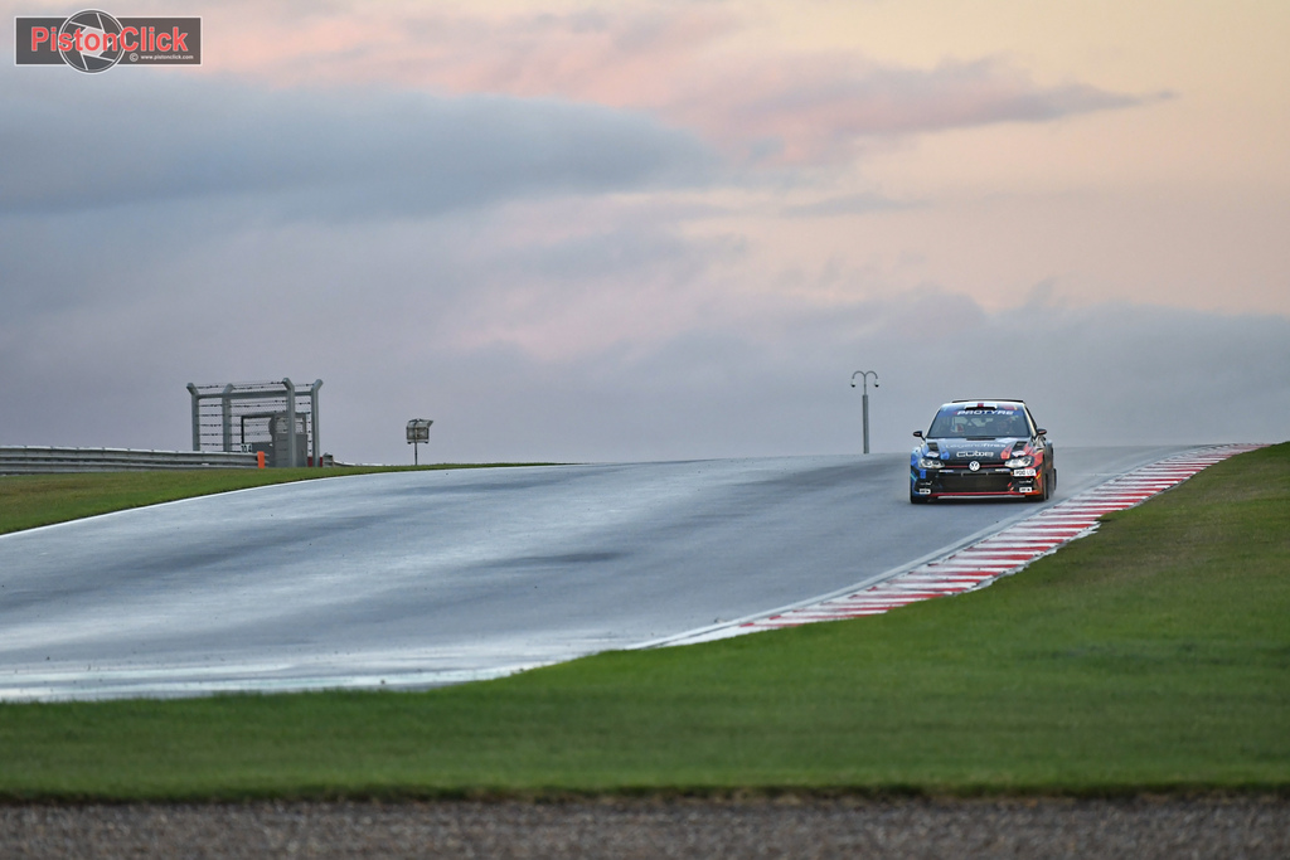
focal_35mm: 300
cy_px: 430
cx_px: 645
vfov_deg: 4.6
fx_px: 10751
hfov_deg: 6.9
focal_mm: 200
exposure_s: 1/320
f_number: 2.8
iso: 1100
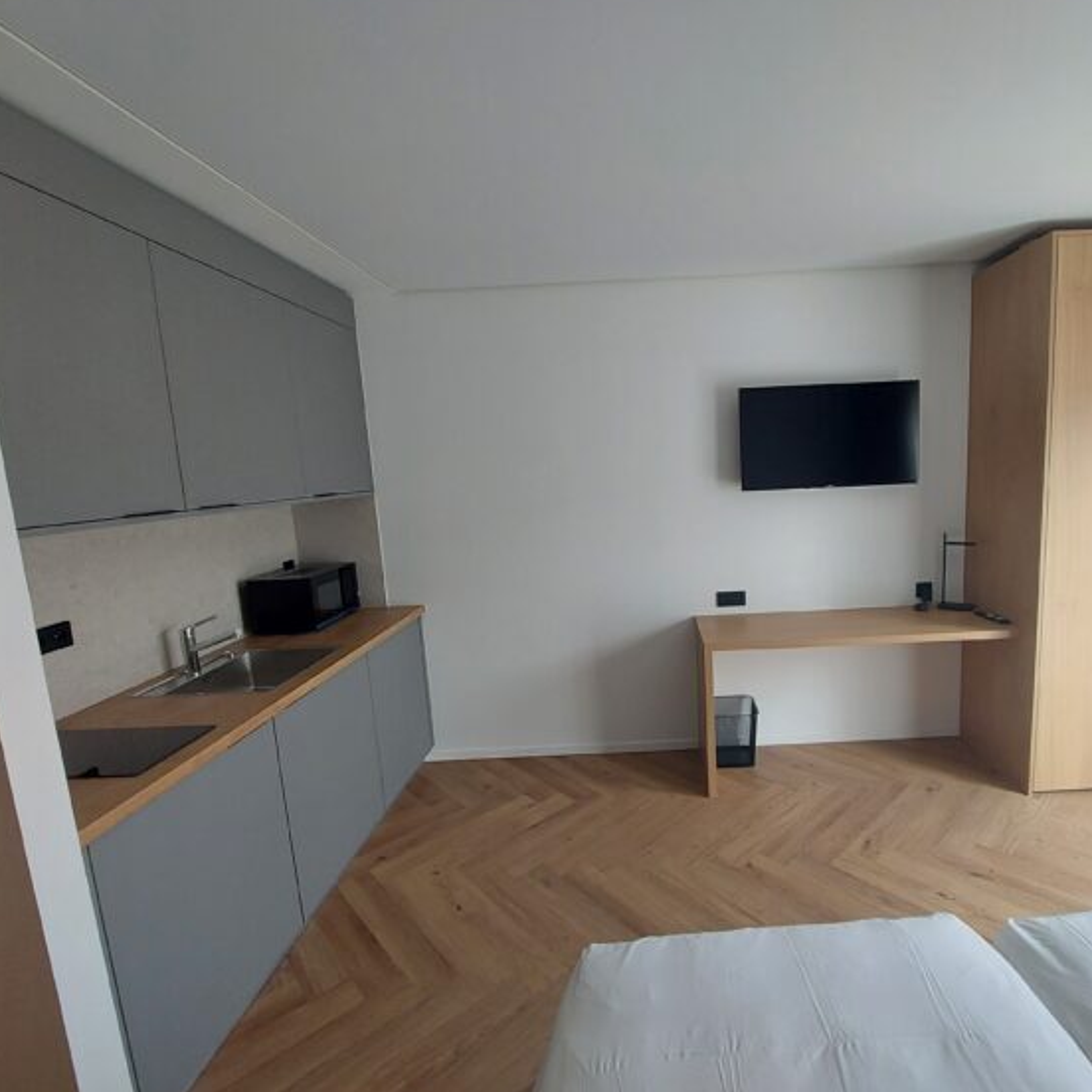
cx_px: 655
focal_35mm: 16
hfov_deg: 86.3
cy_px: 540
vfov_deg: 87.4
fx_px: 571
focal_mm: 1.74
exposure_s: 1/50
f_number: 2.2
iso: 64
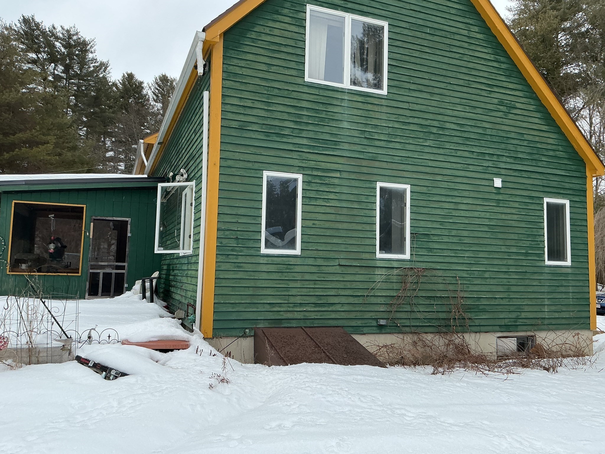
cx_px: 302
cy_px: 227
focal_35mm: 29
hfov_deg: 61.7
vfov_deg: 48.2
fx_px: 507
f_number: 1.8
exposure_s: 1/534
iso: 25
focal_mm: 3
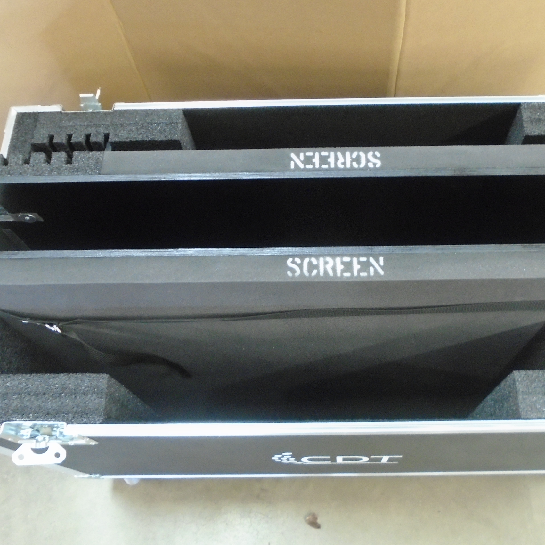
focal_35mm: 35
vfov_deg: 47.2
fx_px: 623
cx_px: 324
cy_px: 274
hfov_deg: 47.0
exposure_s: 1/5
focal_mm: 4.6
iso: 400
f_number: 3.2
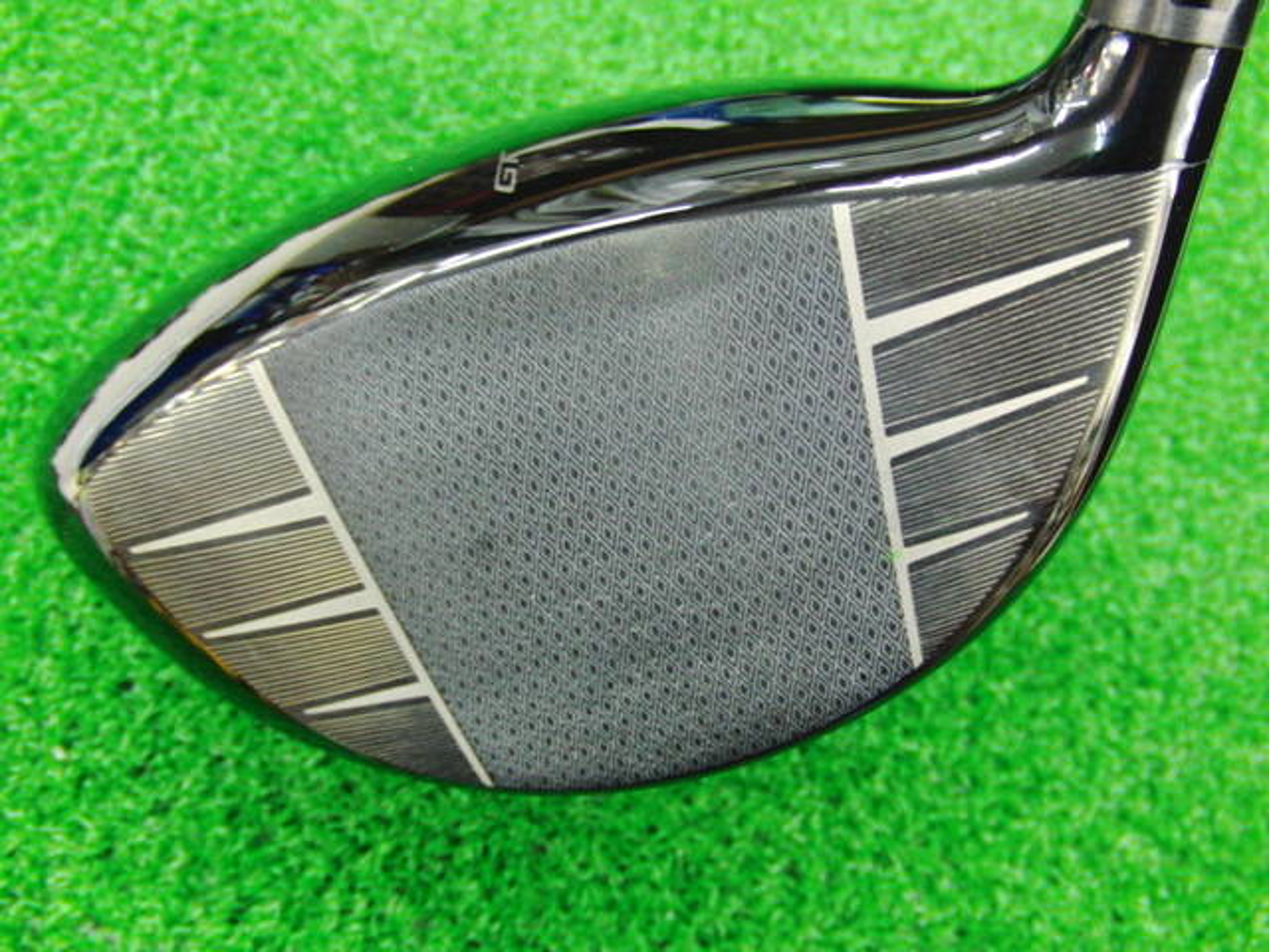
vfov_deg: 38.7
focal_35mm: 37
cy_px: 476
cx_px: 634
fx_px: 1356
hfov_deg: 50.1
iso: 400
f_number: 3.6
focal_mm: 6.42
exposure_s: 1/13
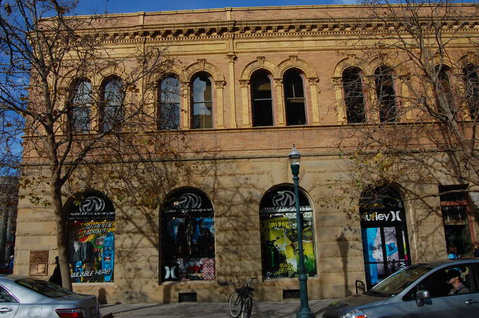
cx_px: 229
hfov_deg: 61.9
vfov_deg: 43.5
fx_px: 399
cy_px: 143
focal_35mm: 30
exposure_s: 1/125
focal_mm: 18
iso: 200
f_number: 16
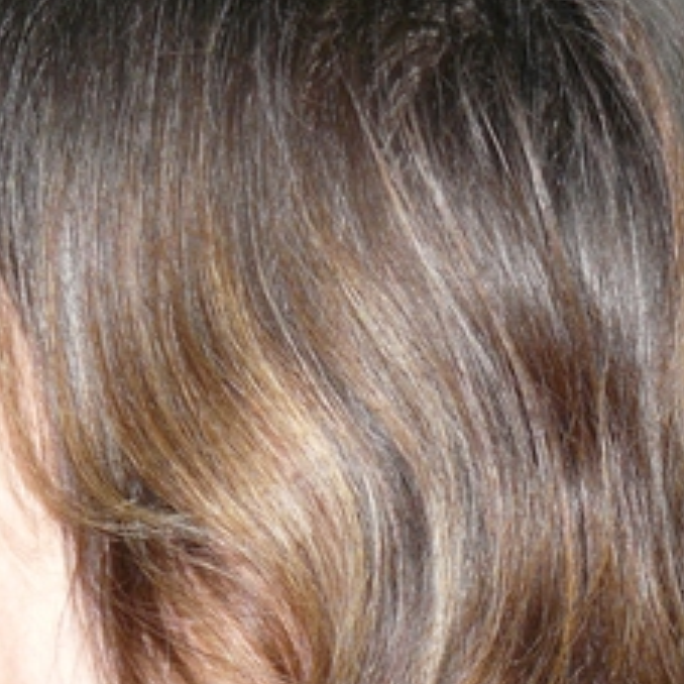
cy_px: 451
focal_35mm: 232
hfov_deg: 7.5
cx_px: 300
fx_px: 5186
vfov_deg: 7.5
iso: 160
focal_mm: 16.5
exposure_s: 1/30
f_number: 3.2
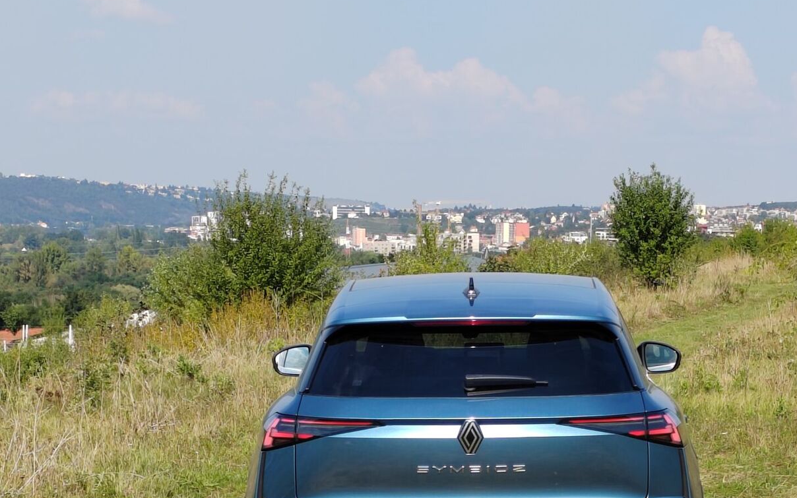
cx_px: 443
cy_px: 423
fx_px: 1977
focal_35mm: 91
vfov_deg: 14.3
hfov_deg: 22.8
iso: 100
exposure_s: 1/1000
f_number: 1.9
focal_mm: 5.52
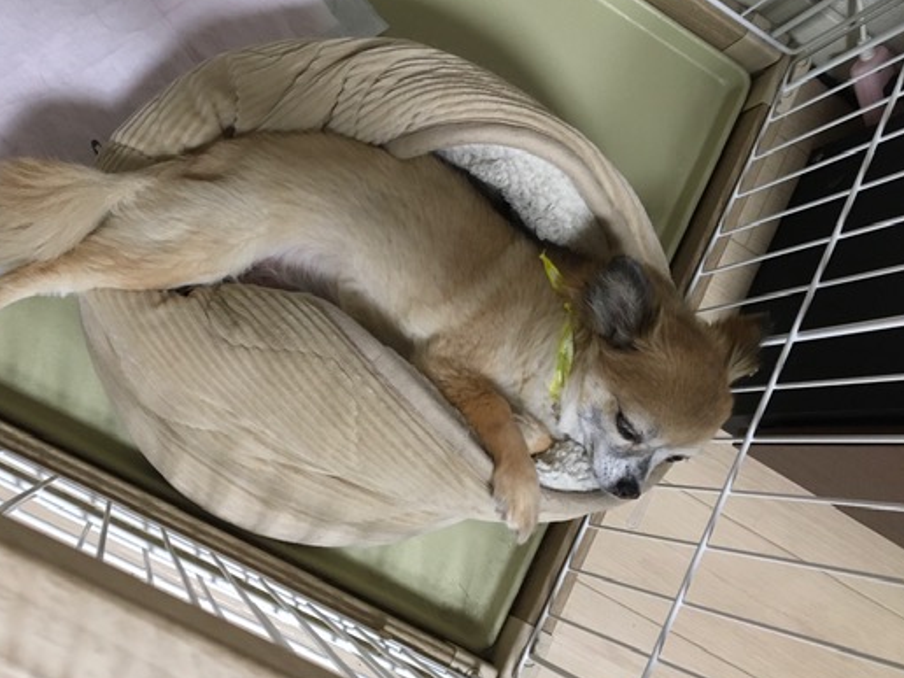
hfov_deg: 51.1
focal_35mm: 36
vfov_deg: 39.6
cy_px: 366
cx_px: 368
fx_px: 940
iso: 200
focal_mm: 4.15
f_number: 2.2
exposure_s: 1/24
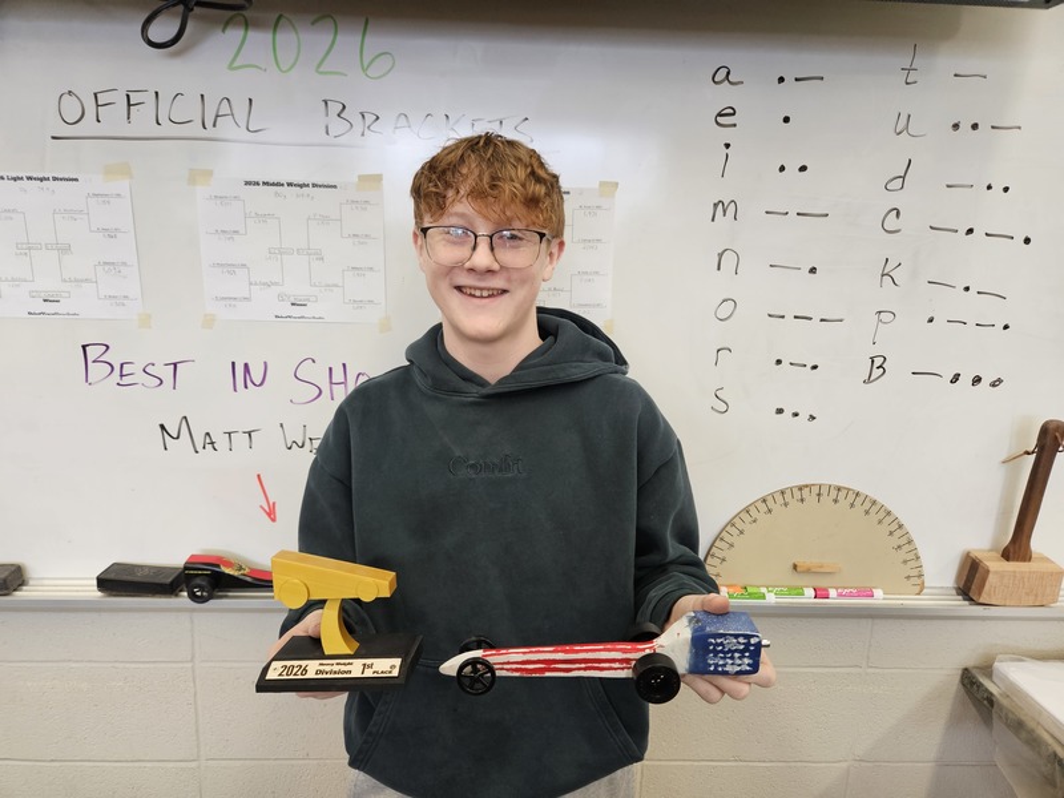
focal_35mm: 23
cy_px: 399
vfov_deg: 58.9
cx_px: 532
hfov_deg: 73.9
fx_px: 707
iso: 250
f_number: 1.8
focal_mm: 5.4
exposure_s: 1/120
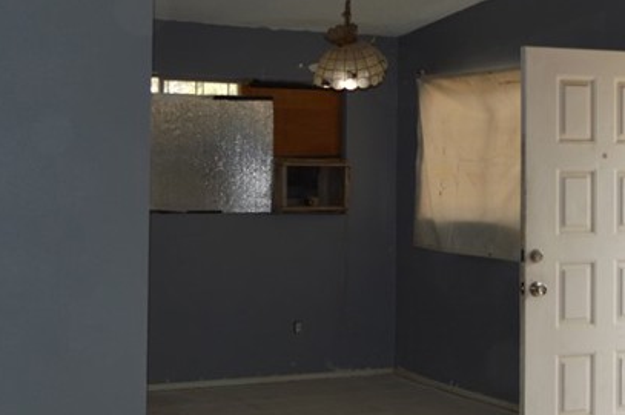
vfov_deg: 19.8
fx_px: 1179
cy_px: 115
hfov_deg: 29.7
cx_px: 361
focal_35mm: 68
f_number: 4
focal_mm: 18
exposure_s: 1/160
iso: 100
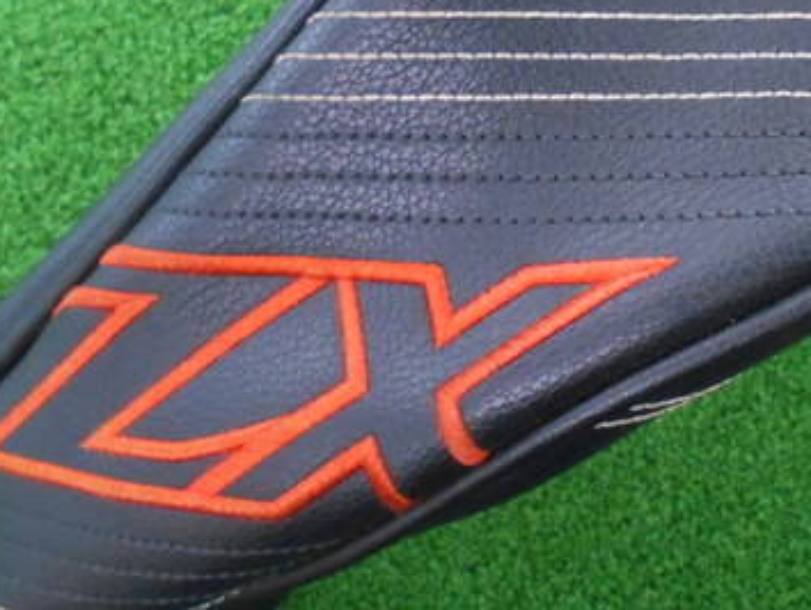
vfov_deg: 30.3
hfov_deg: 38.4
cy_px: 135
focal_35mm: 47
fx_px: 1102
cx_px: 683
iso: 800
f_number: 3.2
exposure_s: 1/80
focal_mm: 4.6
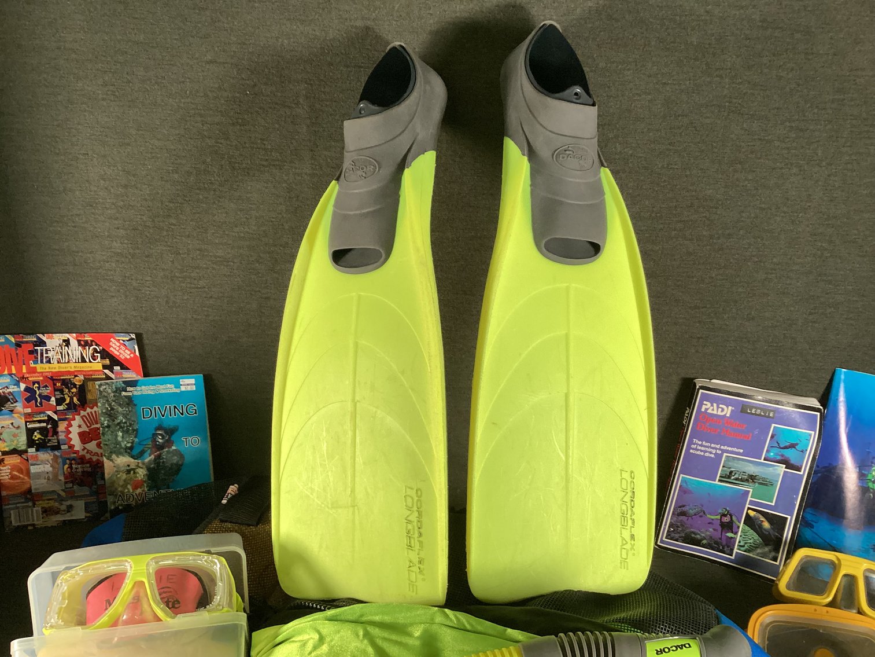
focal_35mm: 31
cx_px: 438
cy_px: 328
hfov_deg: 58.3
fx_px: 784
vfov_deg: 45.4
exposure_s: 1/120
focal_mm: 3.3
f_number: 2.4
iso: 64
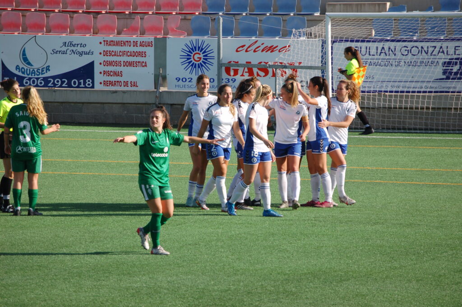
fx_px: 3847
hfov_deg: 6.9
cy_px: 154
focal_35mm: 300
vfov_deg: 4.6
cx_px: 231
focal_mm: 200
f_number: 8
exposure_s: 1/400
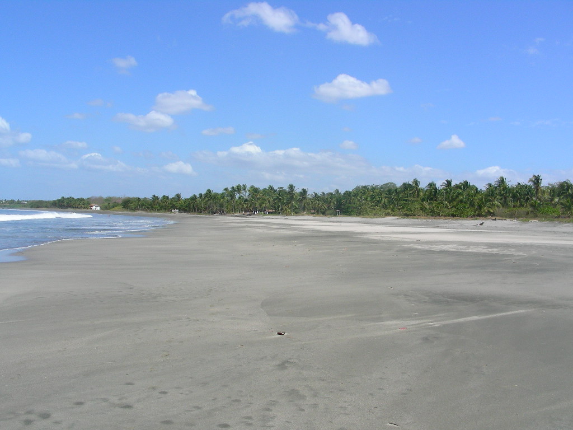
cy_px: 215
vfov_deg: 37.7
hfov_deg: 49.0
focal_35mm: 38
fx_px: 629
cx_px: 286
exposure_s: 1/494
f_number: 5.6
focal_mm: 6.3
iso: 50
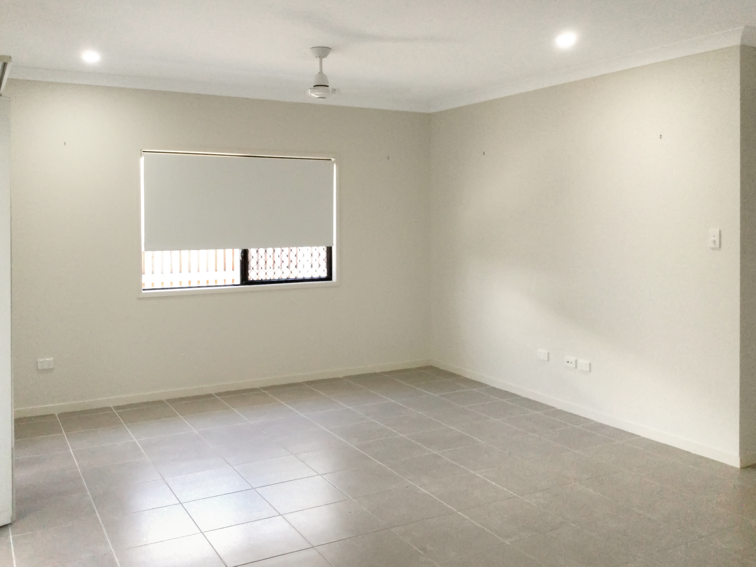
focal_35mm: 31
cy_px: 284
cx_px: 378
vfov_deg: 45.4
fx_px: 677
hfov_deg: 58.4
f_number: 2.4
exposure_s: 1/33
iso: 50
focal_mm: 3.3
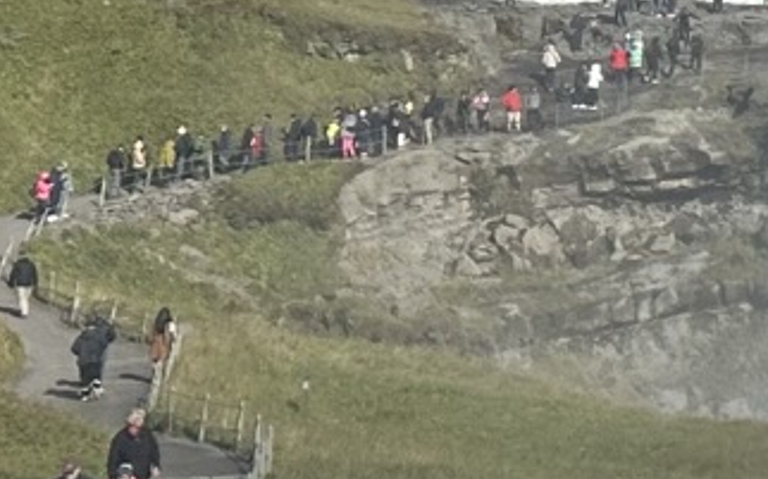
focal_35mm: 162
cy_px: -255
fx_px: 3390
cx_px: 1856
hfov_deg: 10.9
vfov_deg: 7.9
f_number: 1.78
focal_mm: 6.86
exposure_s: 1/6623
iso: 80
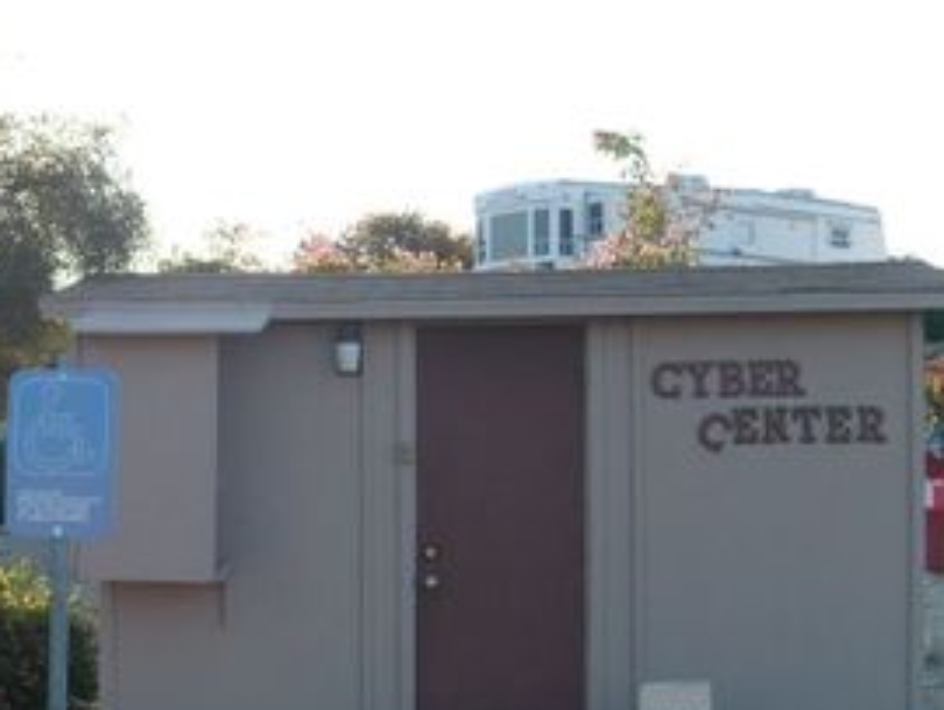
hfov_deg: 26.9
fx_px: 1883
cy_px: 497
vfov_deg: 21.2
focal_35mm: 69
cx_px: 47
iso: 80
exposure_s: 1/60
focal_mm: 5.8
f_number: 7.1
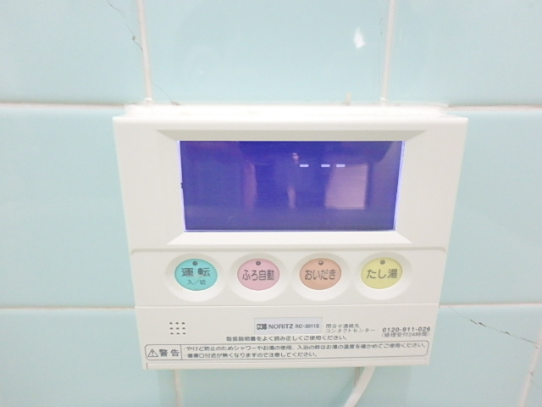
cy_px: 204
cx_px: 271
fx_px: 329
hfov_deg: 79.0
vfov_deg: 63.4
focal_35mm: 21
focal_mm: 3.7
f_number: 3.5
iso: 800
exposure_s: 1/20
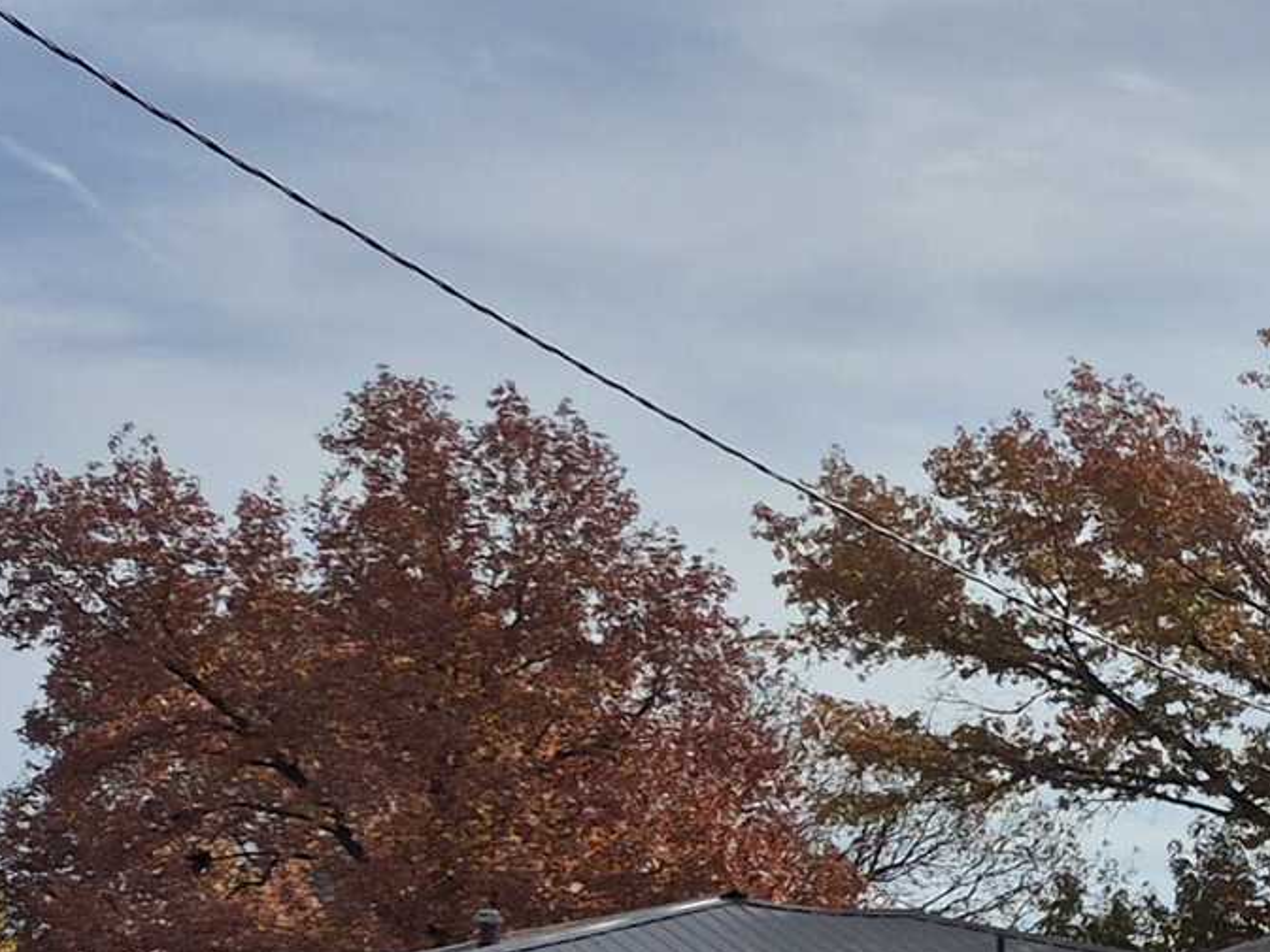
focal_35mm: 105
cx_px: 2734
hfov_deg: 14.6
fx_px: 3853
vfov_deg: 13.8
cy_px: 1082
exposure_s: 1/7232
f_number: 1.8
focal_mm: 5.4
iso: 25
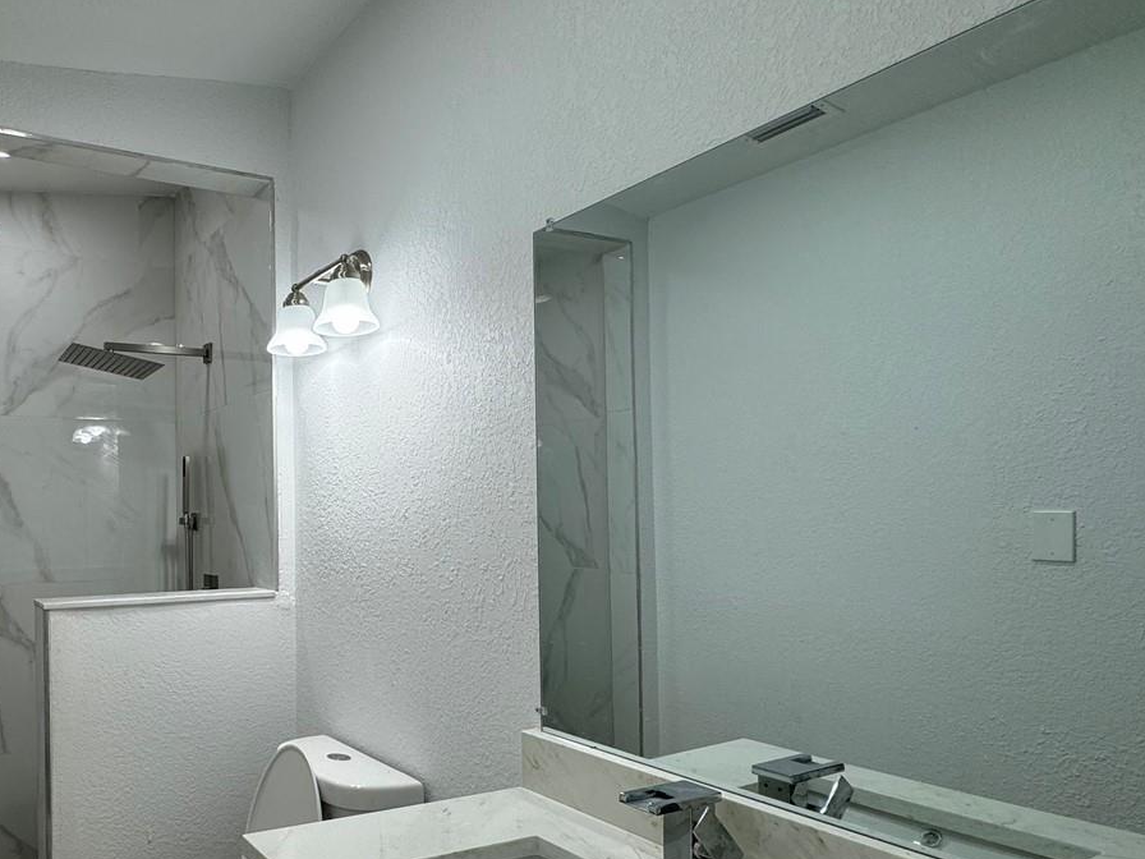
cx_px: 277
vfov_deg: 54.5
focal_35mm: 25
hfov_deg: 64.9
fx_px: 827
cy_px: 518
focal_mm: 2.22
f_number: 2.2
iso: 40
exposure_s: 1/143
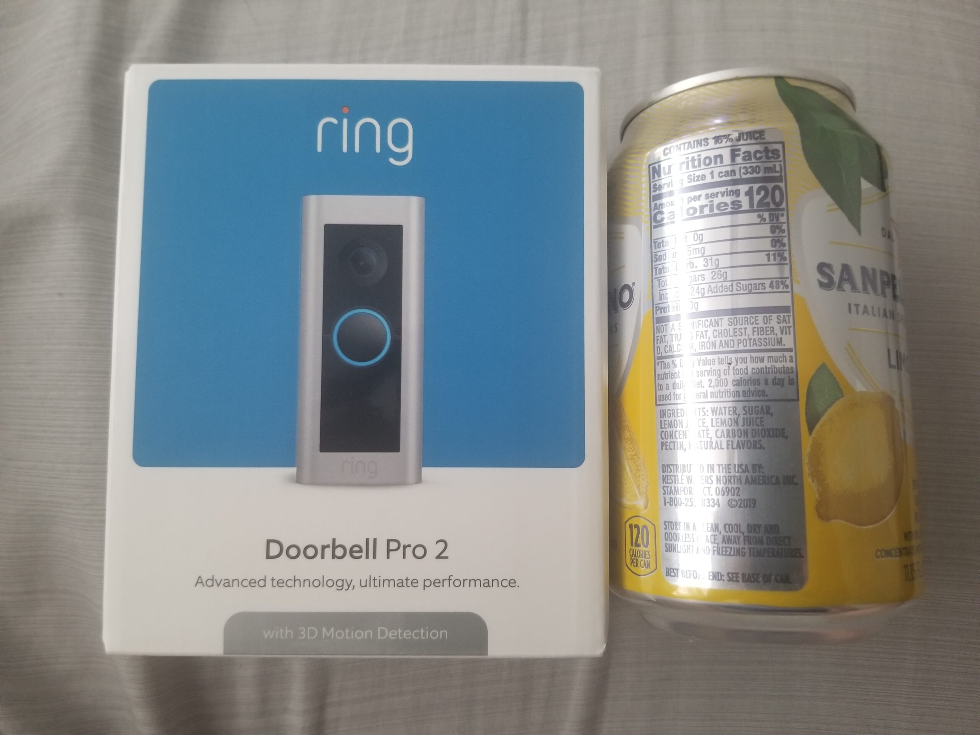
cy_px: 368
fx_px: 736
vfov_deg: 53.1
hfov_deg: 67.3
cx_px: 490
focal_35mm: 26
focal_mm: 4.25
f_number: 1.7
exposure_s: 1/12
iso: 200
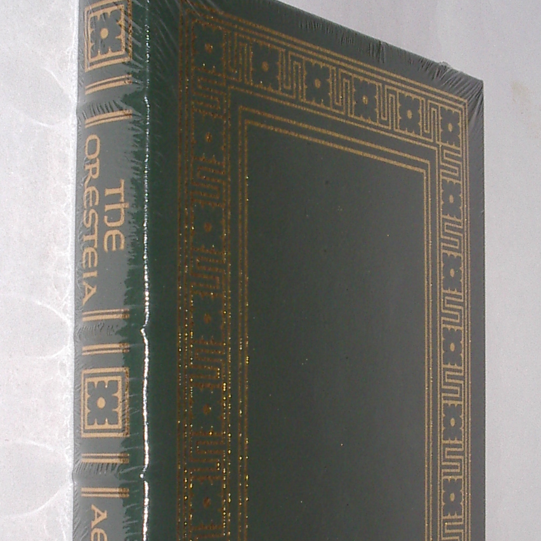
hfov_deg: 19.5
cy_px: 400
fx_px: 1574
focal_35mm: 89
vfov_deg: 19.4
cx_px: 252
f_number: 5.5
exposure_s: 1/60
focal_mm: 7.8
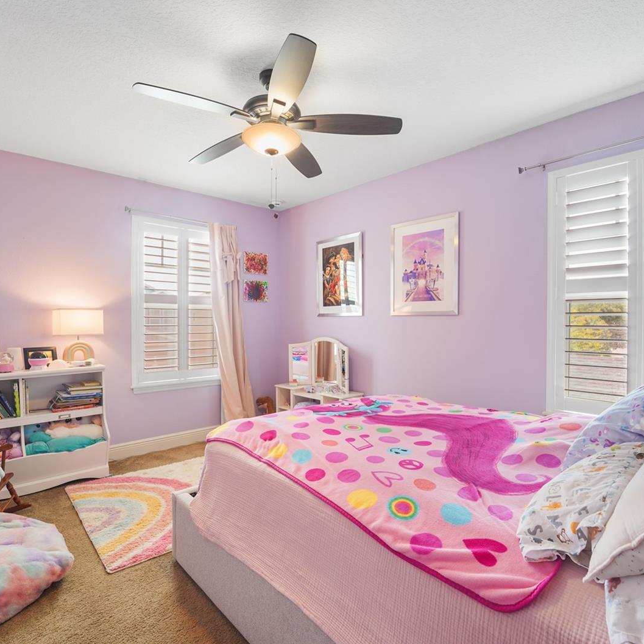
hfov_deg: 80.7
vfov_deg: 80.7
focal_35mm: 18
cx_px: 319
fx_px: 379
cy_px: 323
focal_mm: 14
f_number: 8
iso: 200
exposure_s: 1/80
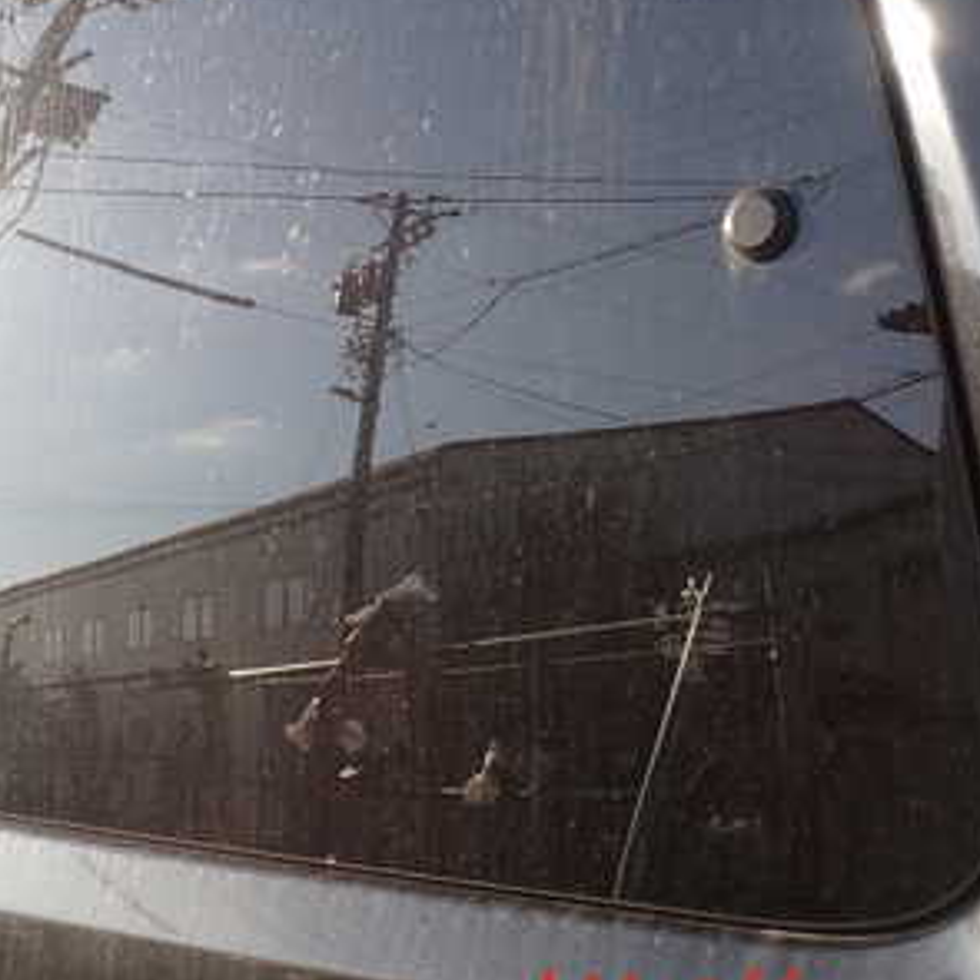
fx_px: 1730
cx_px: 296
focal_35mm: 54
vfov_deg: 31.3
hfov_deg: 31.3
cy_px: 299
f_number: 3.2
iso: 100
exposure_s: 1/400
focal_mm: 5.4
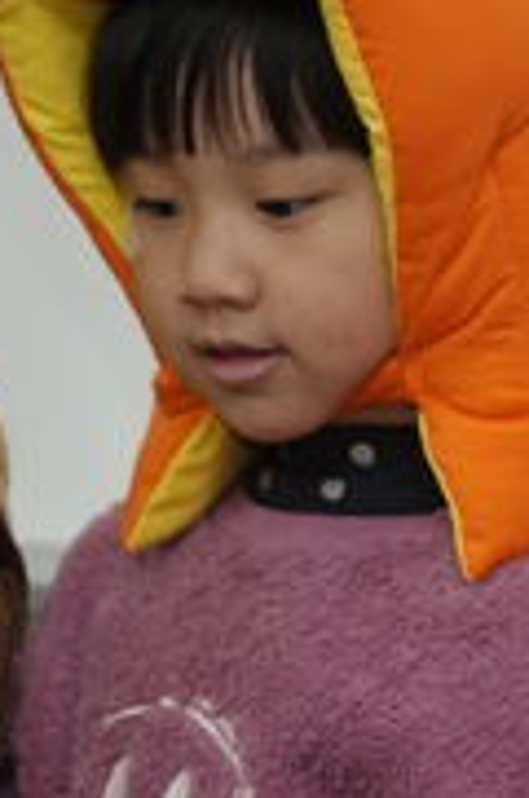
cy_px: 273
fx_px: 12124
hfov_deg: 2.5
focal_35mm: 548
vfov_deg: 3.8
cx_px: 1261
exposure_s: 1/200
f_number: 5.6
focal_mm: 165
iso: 1600
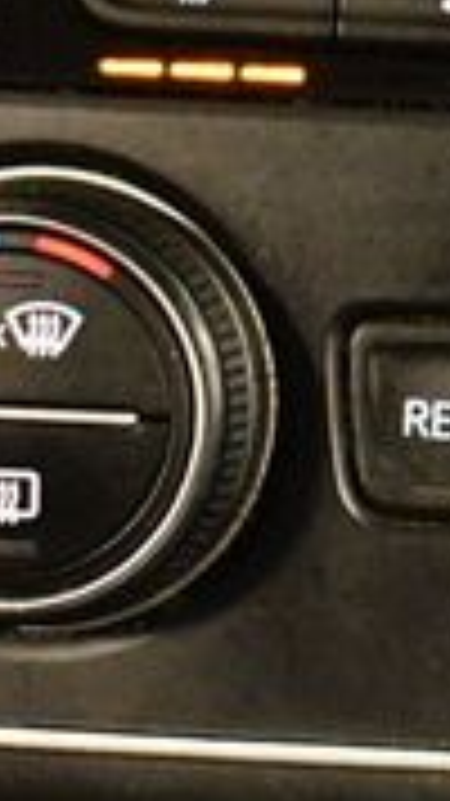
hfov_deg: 8.4
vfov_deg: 15.8
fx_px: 2888
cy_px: 270
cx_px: 914
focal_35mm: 136
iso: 6400
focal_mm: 18
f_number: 3.5
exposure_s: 1/60
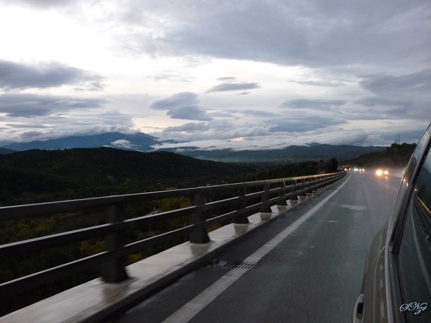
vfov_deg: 49.7
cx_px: 216
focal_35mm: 28
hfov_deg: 63.5
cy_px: 162
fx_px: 349
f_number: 3.3
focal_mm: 4.7
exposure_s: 1/200
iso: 400
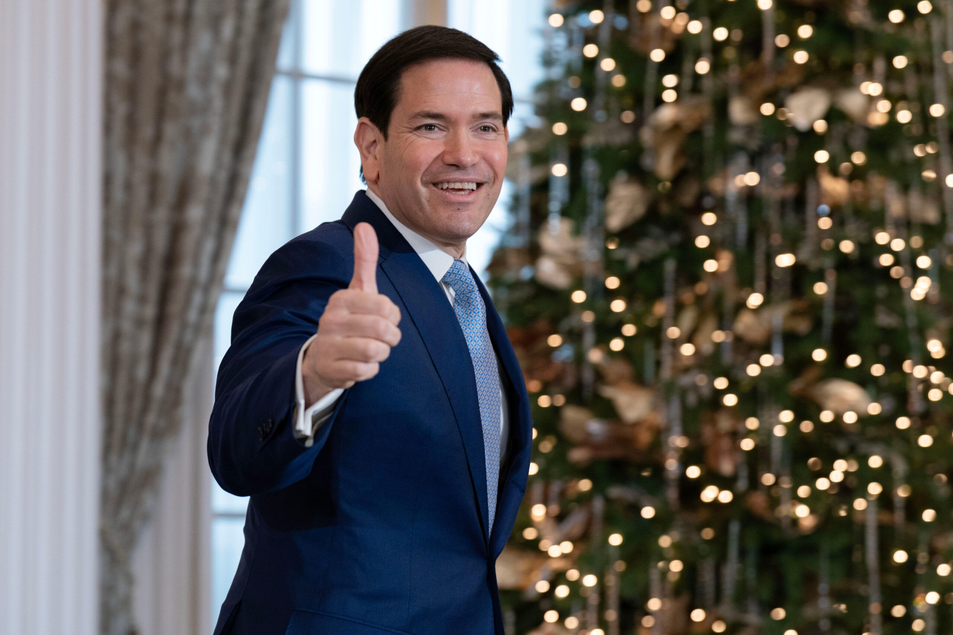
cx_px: 476
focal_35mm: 118
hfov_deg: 17.3
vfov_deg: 11.6
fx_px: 3124
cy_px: 318
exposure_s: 1/320
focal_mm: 118
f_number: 4
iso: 1600
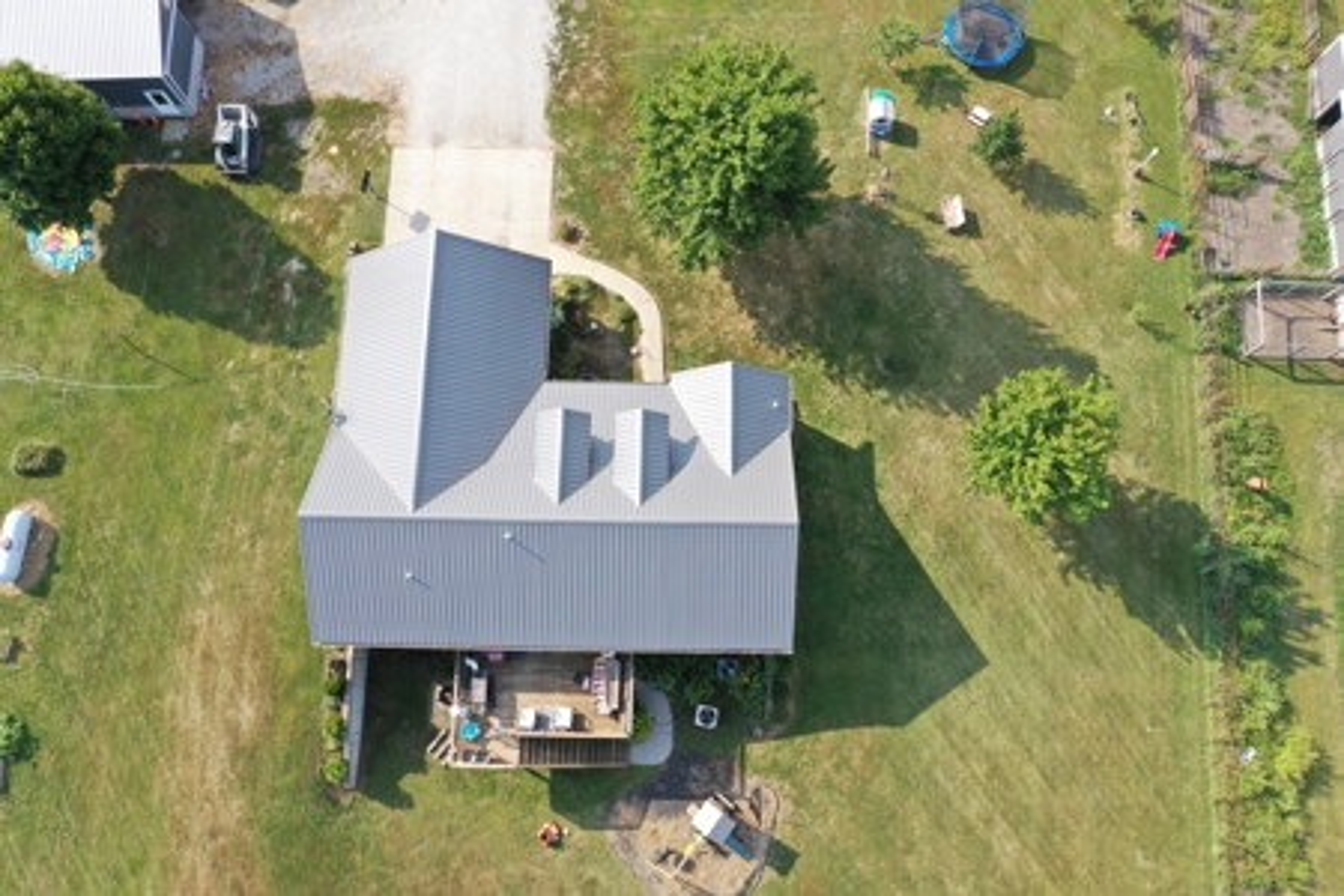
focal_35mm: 28
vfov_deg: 46.4
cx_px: 672
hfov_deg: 65.5
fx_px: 1045
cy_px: 448
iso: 100
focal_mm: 10.26
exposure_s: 1/200
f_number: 5
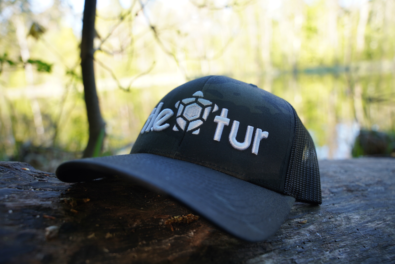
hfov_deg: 73.7
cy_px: 132
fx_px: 264
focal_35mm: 24
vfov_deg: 53.2
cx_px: 198
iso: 125
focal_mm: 24
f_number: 4
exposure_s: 1/60
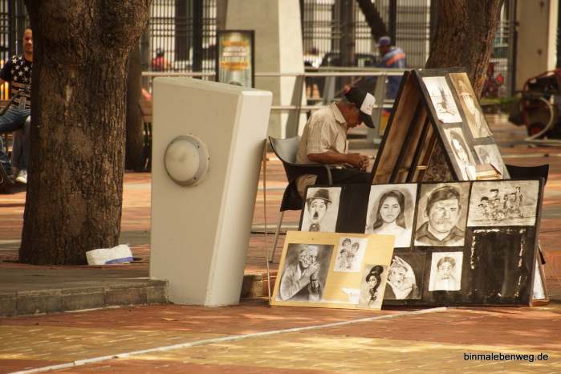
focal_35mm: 300
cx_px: 280
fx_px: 4675
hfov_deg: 6.9
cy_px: 187
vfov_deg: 4.6
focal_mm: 200
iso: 160
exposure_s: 1/320
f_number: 6.3
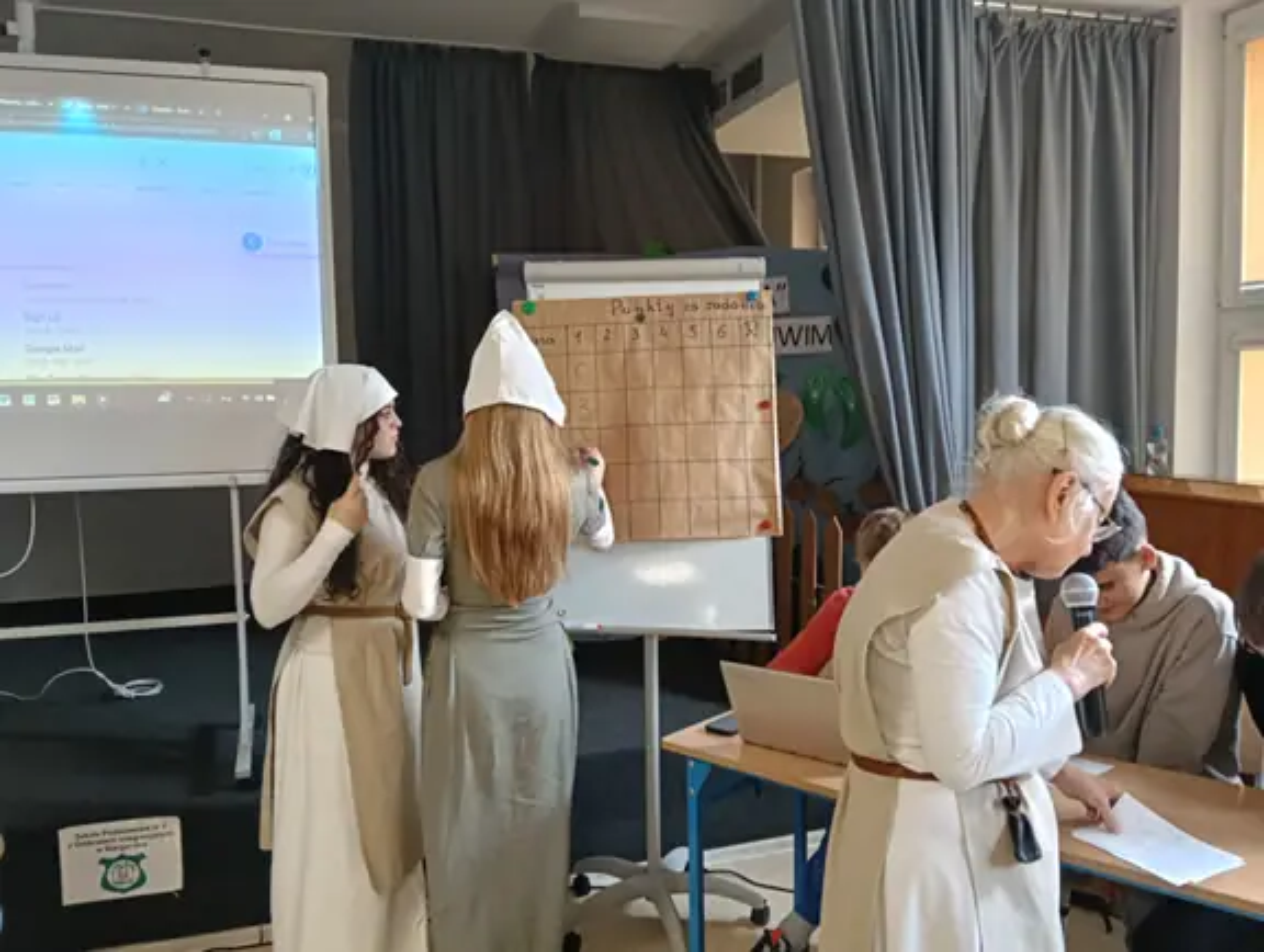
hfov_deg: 65.2
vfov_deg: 51.5
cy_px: 476
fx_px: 988
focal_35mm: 27
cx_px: 632
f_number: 1.8
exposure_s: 1/33.3
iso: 250
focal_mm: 3.98
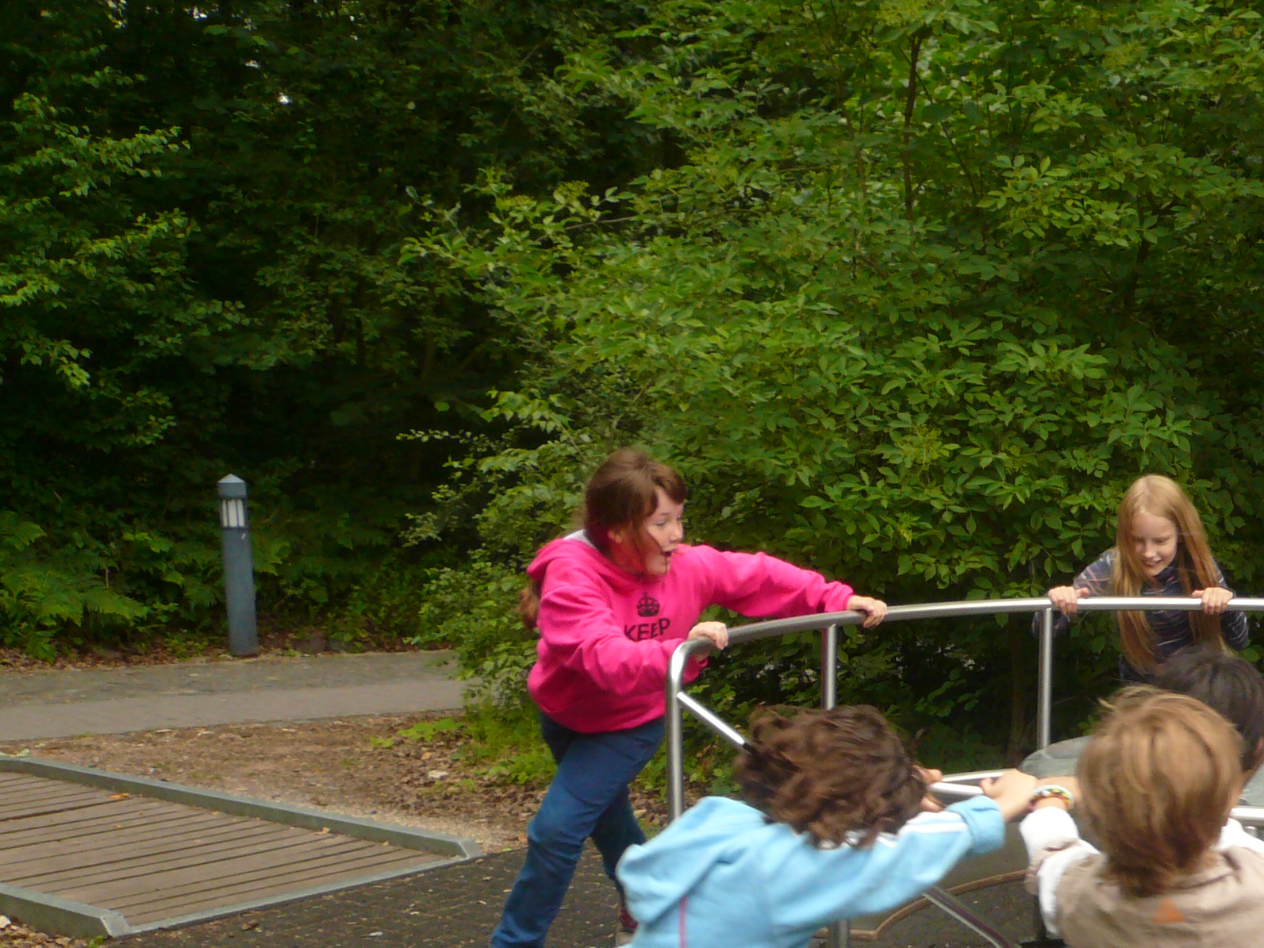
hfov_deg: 33.1
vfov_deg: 26.5
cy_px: 781
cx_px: 1205
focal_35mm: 54
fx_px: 1972
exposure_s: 1/250
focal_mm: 4.6
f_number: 2.8
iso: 100
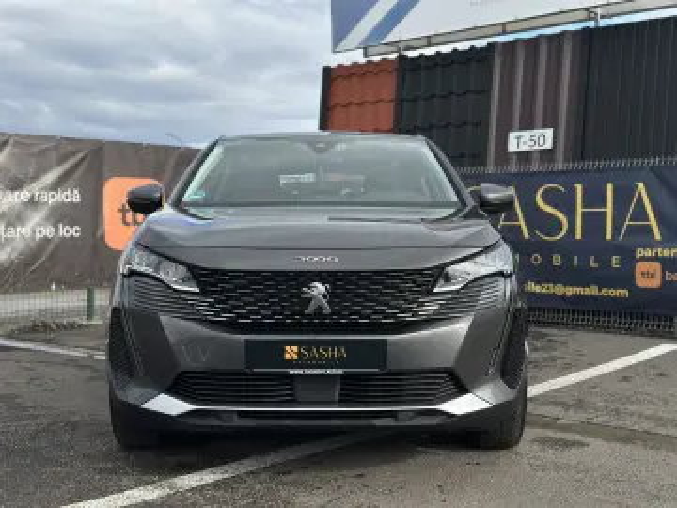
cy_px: 254
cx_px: 338
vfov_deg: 30.3
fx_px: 939
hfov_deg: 39.7
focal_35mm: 48
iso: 80
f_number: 1.78
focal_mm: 6.86
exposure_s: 1/2667
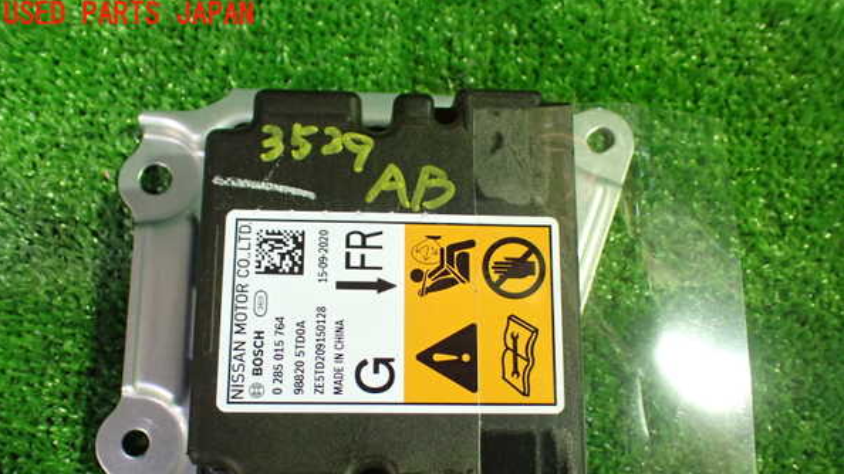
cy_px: 316
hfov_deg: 59.5
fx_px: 738
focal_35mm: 33
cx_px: 422
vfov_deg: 35.3
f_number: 2.3
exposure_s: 1/40
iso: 800
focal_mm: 5.4
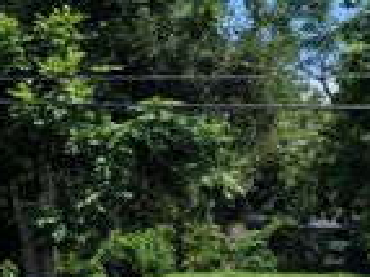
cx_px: 13
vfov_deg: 17.5
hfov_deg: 22.5
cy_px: 93
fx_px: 897
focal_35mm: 84
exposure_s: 1/1770
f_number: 1.85
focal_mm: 6.81
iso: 39
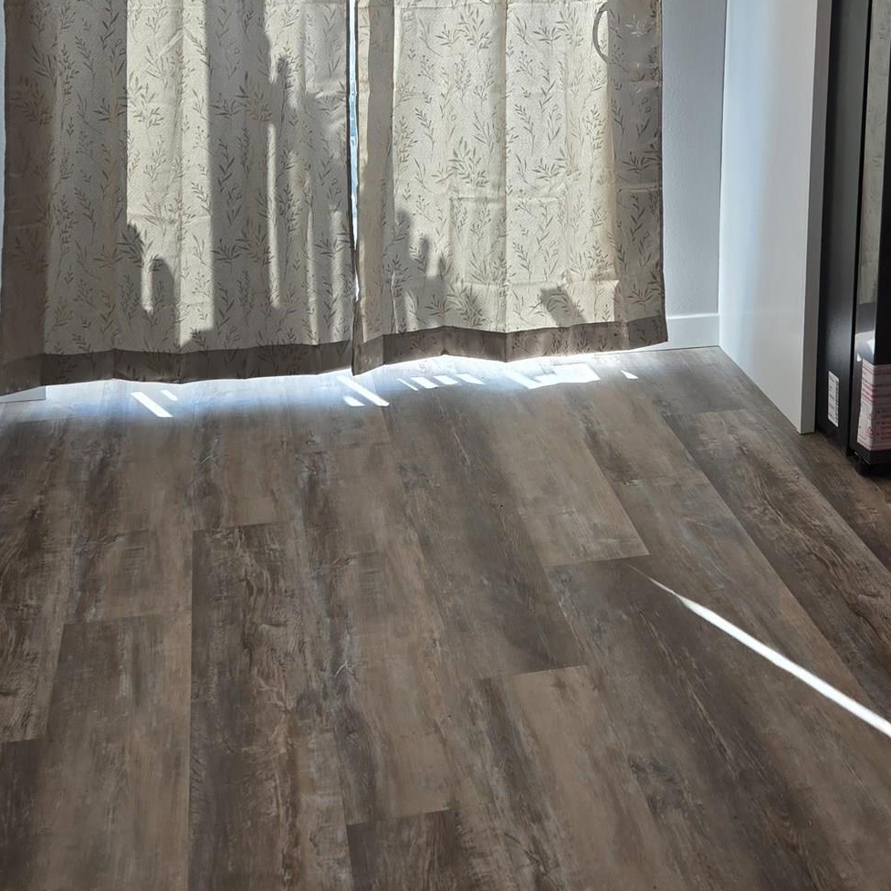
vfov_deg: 32.3
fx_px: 1398
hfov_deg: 35.2
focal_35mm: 48
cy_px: -18
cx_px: 550
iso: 32
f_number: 1.8
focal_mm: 5.4
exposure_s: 1/120
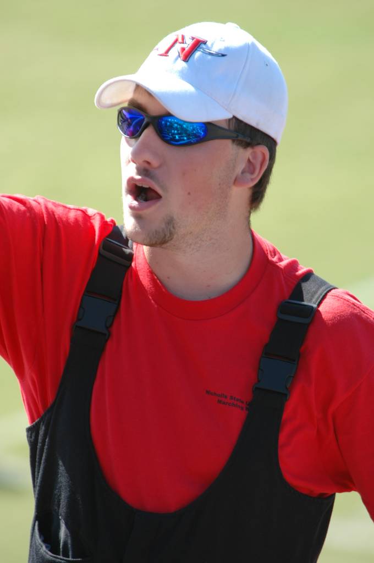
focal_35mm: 600
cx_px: 187
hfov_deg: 2.3
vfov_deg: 3.4
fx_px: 9375
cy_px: 282
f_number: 5.6
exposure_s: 1/250
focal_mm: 400
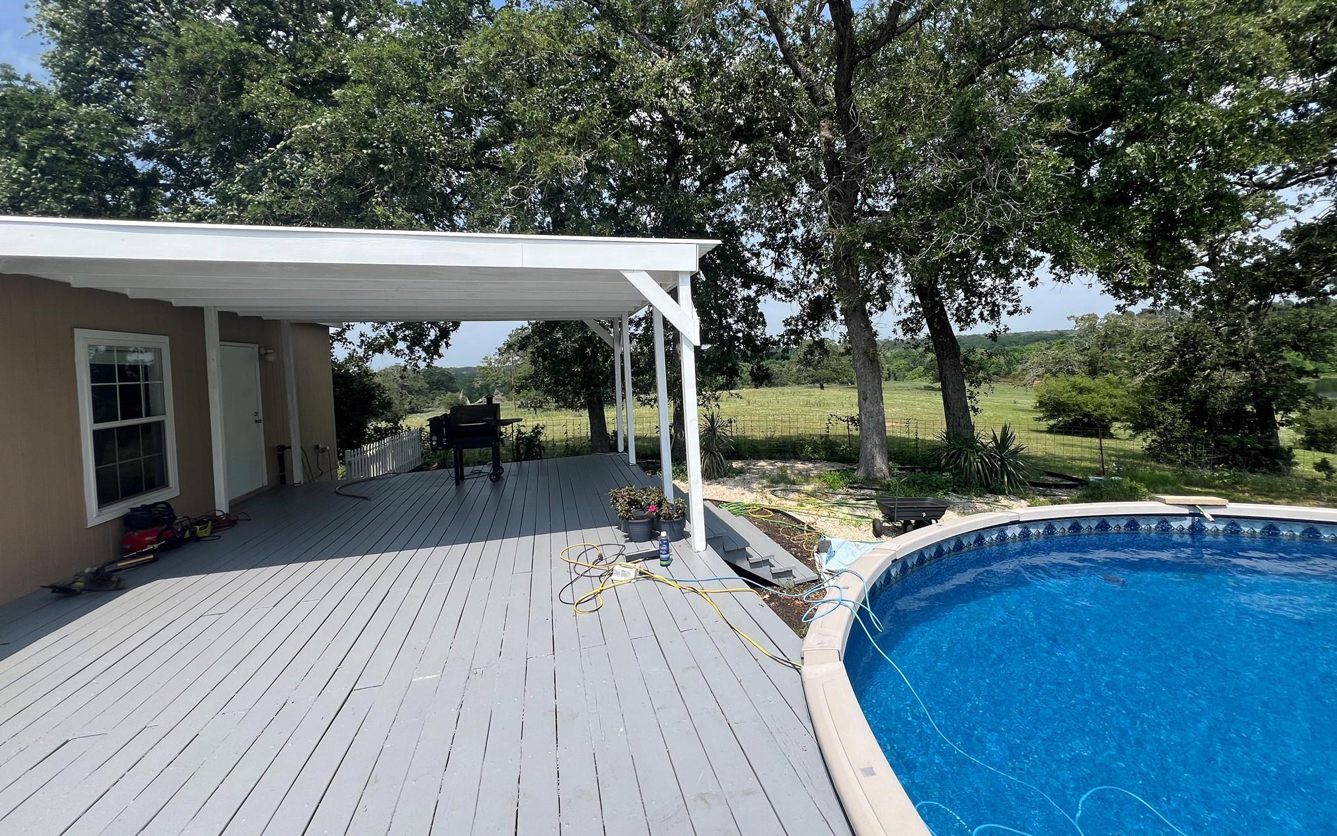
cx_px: 672
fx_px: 510
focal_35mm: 14
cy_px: 359
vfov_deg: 78.2
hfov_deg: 105.3
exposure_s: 1/1220
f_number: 1.8
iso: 32
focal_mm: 1.57
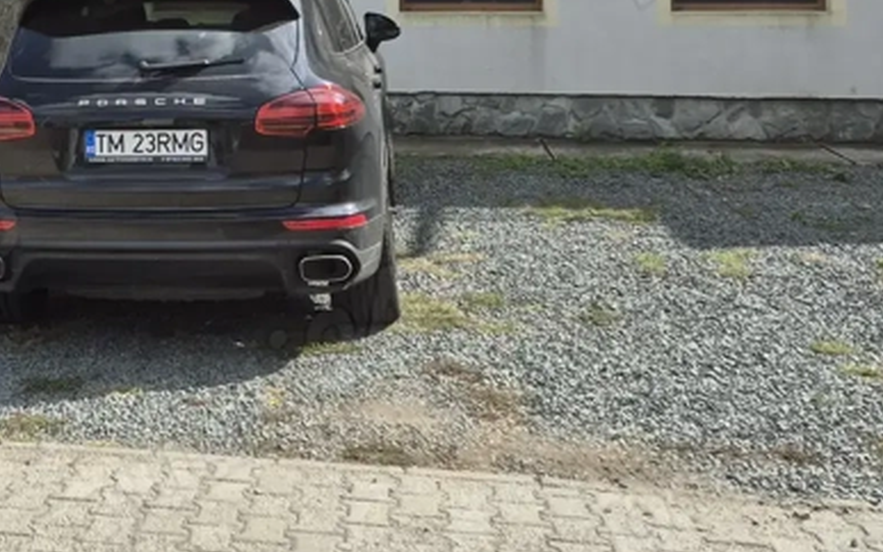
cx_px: 41
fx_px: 1516
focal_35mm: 63
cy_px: -164
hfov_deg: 30.6
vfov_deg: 19.1
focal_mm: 5.4
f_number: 1.8
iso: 25
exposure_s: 1/2168
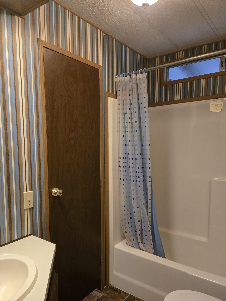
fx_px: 226
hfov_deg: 53.0
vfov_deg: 67.1
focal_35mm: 26
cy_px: 166
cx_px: 105
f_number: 1.8
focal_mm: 5.4
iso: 800
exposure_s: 1/60
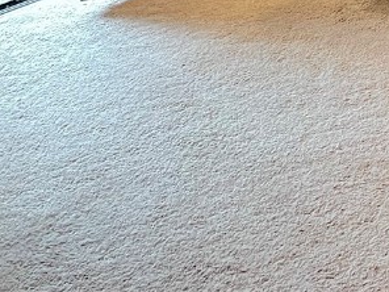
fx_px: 1011
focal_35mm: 90
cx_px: 629
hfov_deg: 18.5
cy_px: -192
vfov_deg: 14.8
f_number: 1.5
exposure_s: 1/40
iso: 500
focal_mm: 5.7
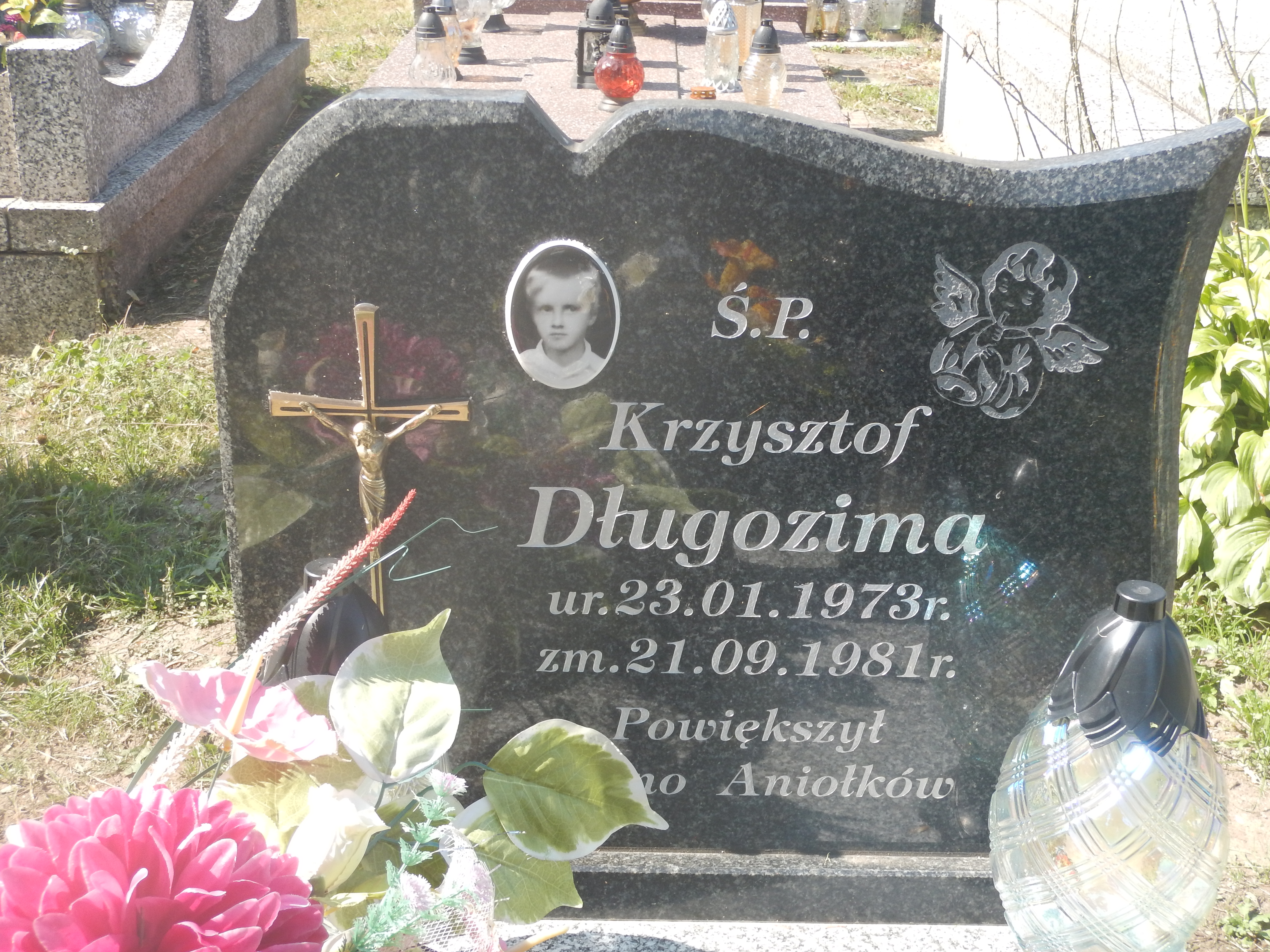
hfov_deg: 42.1
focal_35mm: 45
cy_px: 481
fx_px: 1651
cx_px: 646
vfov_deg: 32.2
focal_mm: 7.8
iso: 125
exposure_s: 1/200
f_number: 4.3
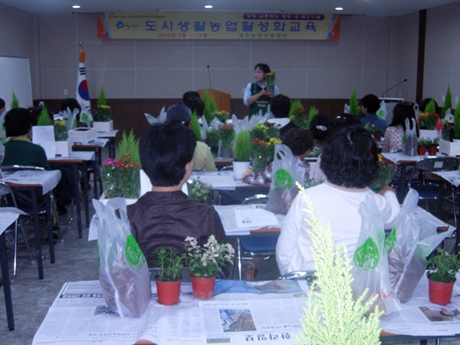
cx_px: 230
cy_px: 172
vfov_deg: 35.1
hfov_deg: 45.8
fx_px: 545
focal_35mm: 41
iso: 163
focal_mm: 8.5
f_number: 2.9
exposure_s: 1/104
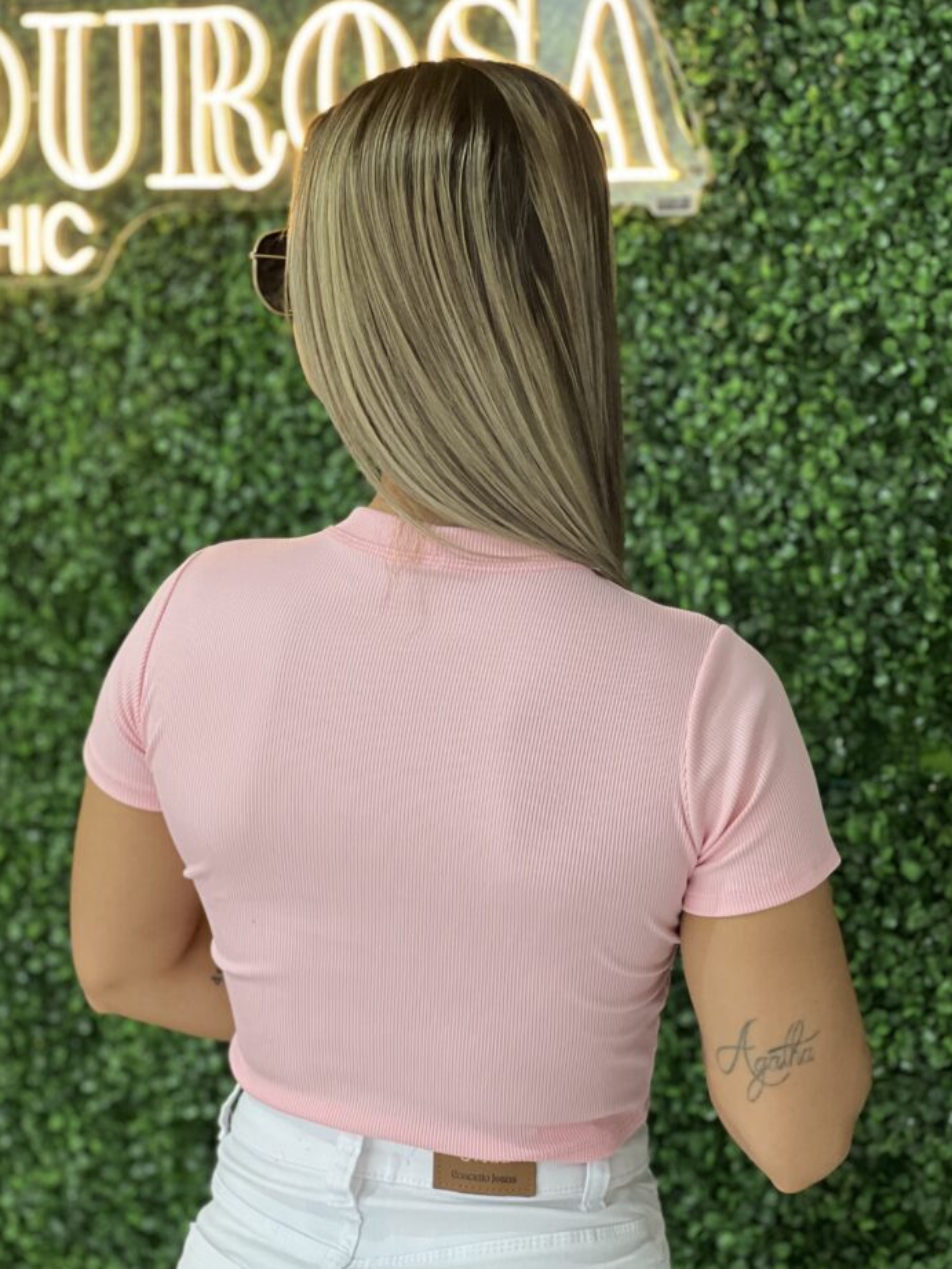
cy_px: 640
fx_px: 2860
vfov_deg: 25.0
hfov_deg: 18.9
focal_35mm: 78
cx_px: 478
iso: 160
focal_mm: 9
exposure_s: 1/120
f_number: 2.8
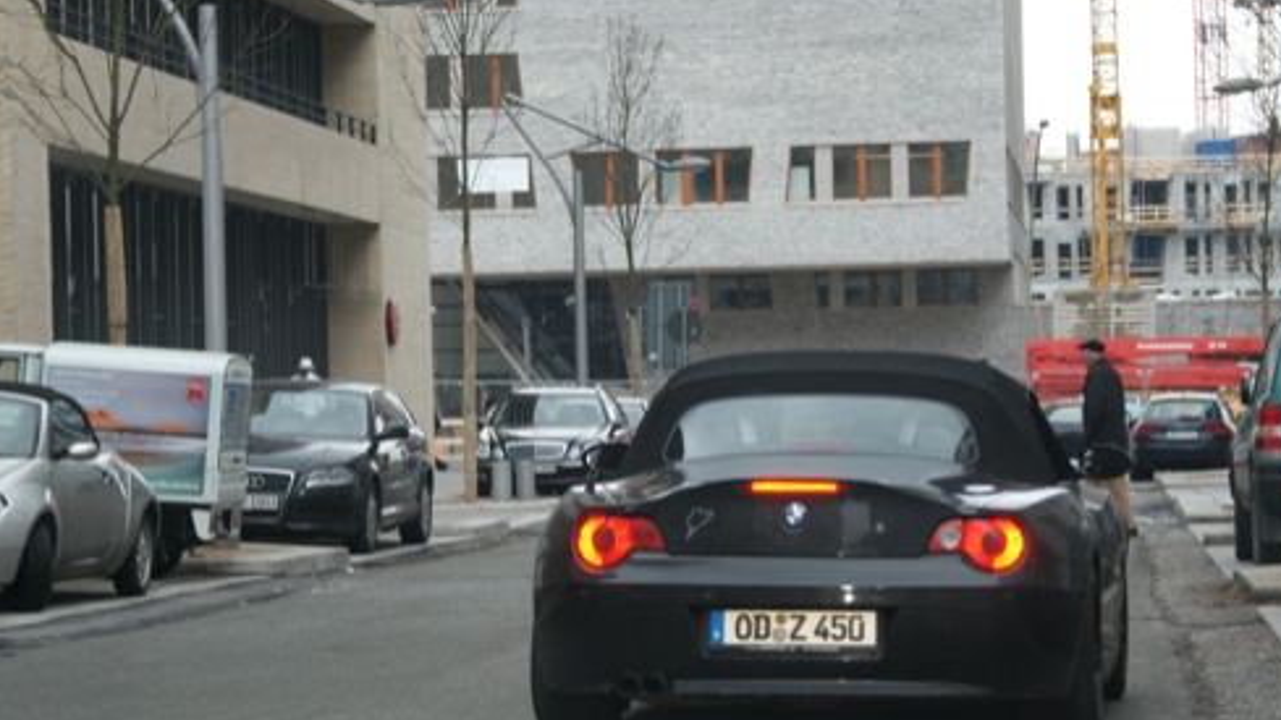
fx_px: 4891
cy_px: 448
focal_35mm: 144
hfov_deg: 14.9
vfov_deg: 8.4
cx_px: 731
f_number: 5.6
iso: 400
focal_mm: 70
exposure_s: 1/125
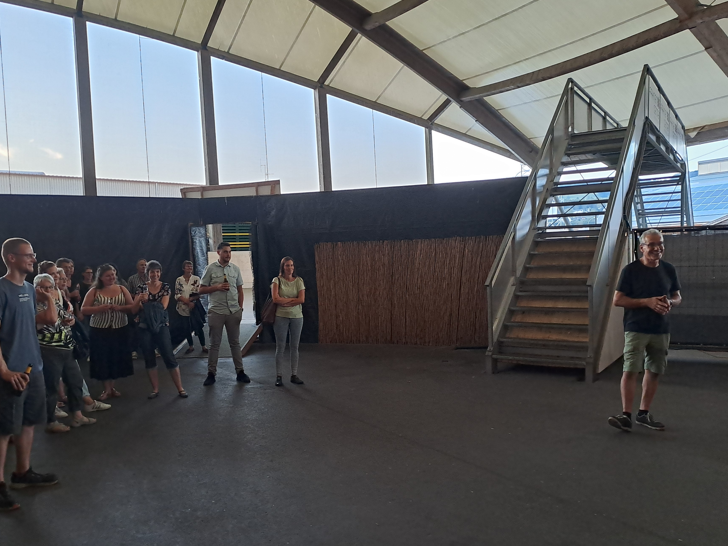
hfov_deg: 61.5
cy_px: 302
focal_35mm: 29
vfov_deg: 48.2
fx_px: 610
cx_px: 329
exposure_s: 1/50
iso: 320
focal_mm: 4.65
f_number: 1.8
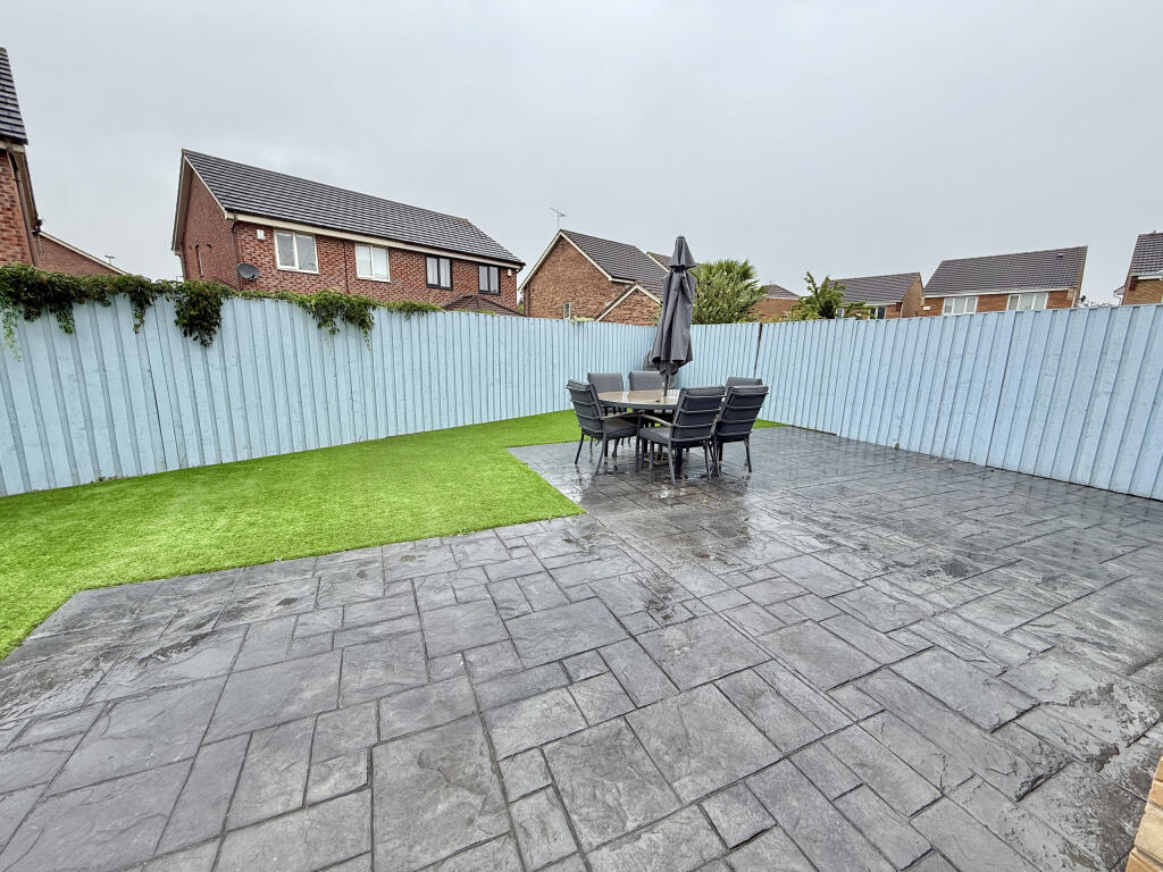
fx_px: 470
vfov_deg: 85.7
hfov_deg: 102.1
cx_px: 582
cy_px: 436
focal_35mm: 14
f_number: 2.2
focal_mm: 2.22
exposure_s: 1/590
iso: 50
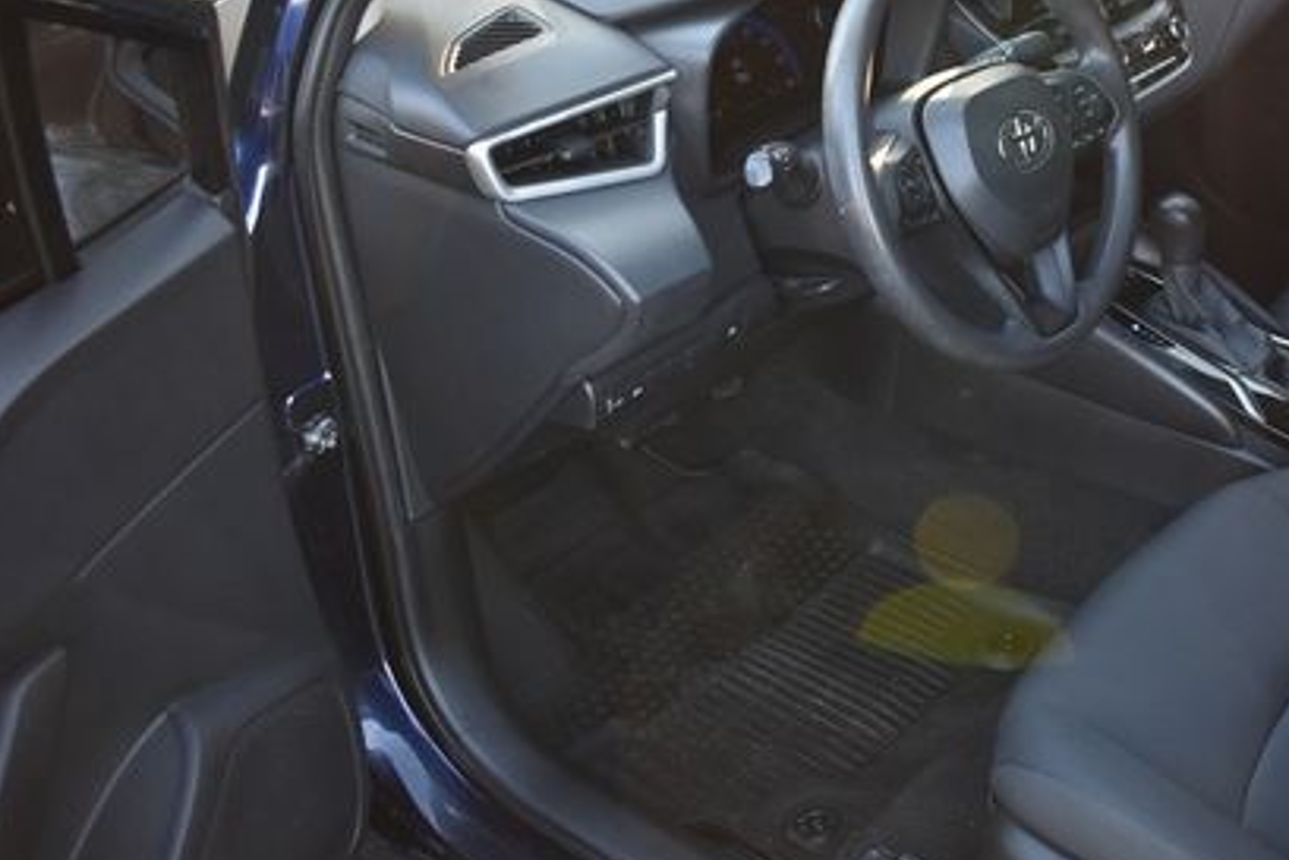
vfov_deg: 28.5
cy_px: 291
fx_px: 1683
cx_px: 999
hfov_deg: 40.5
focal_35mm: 47
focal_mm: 20
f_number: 3.5
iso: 800
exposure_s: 1/200
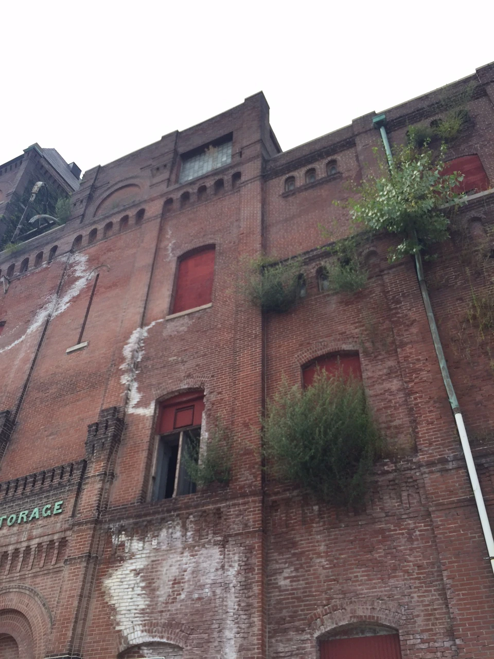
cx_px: 247
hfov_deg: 48.2
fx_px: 552
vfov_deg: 61.7
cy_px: 330
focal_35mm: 29
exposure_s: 1/1236
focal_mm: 4.15
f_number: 2.2
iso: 32
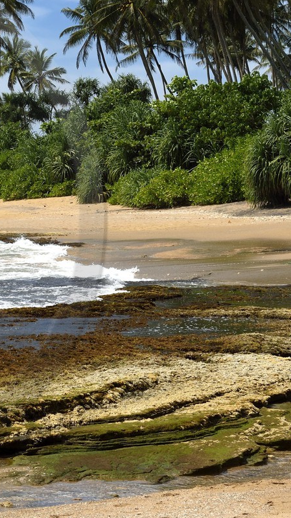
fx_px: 1785
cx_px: -163
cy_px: 218
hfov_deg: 9.1
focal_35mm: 130
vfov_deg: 16.5
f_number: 16
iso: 200
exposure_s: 1/200
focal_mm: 62
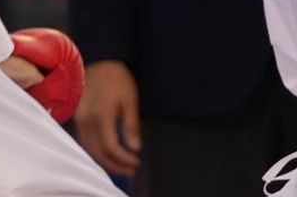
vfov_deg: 0.7
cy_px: -2
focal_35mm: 1968
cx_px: 158
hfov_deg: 1.0
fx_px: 16216
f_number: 2.8
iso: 1600
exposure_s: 1/1000
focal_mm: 191
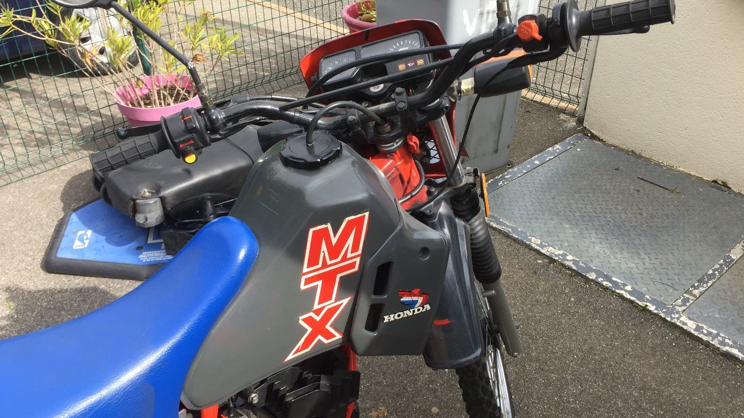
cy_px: 199
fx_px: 631
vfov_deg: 36.7
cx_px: 373
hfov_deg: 61.0
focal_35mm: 32
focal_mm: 4.15
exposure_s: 1/706
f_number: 2.2
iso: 32
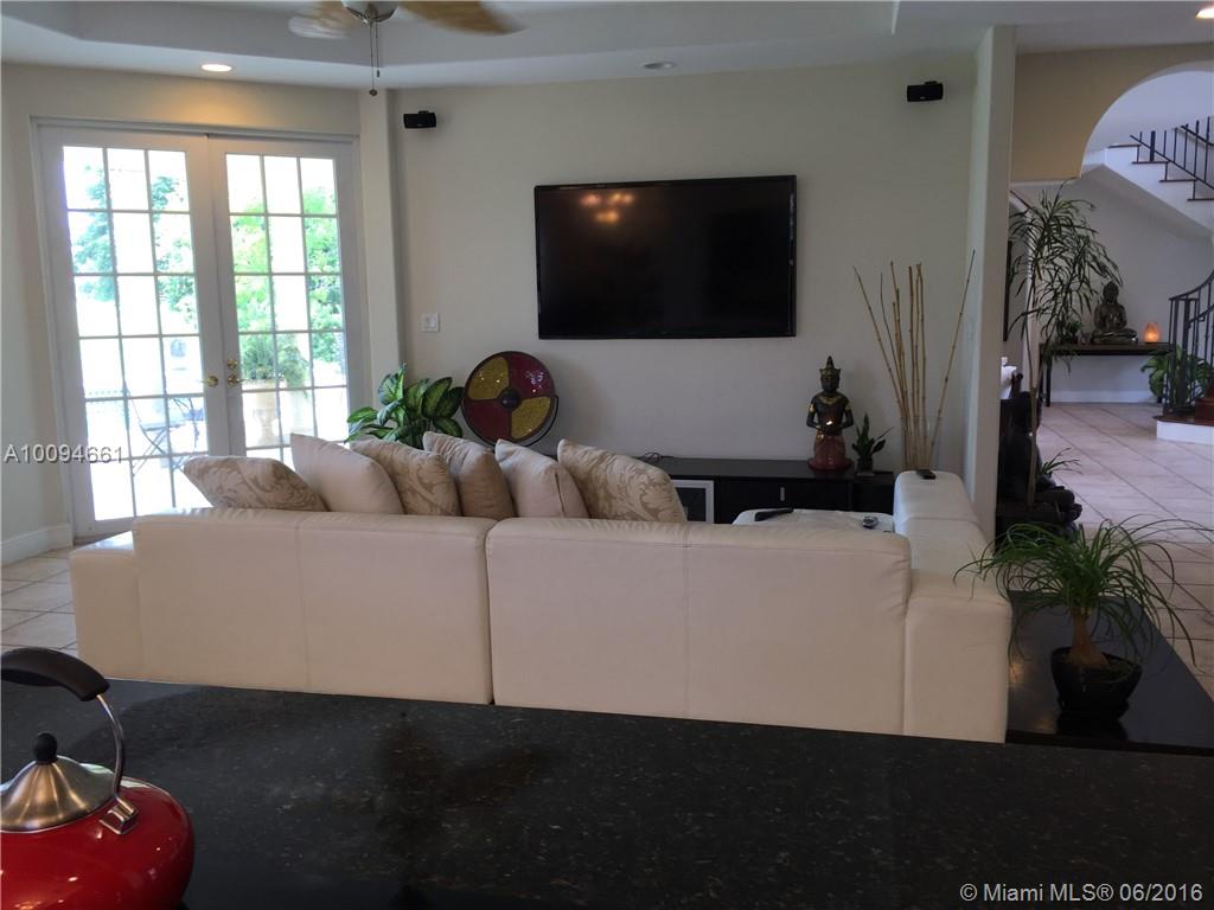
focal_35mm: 29
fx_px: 1017
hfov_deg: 61.7
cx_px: 607
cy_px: 455
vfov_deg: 48.2
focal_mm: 4.15
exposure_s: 1/50
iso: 32
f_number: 2.2
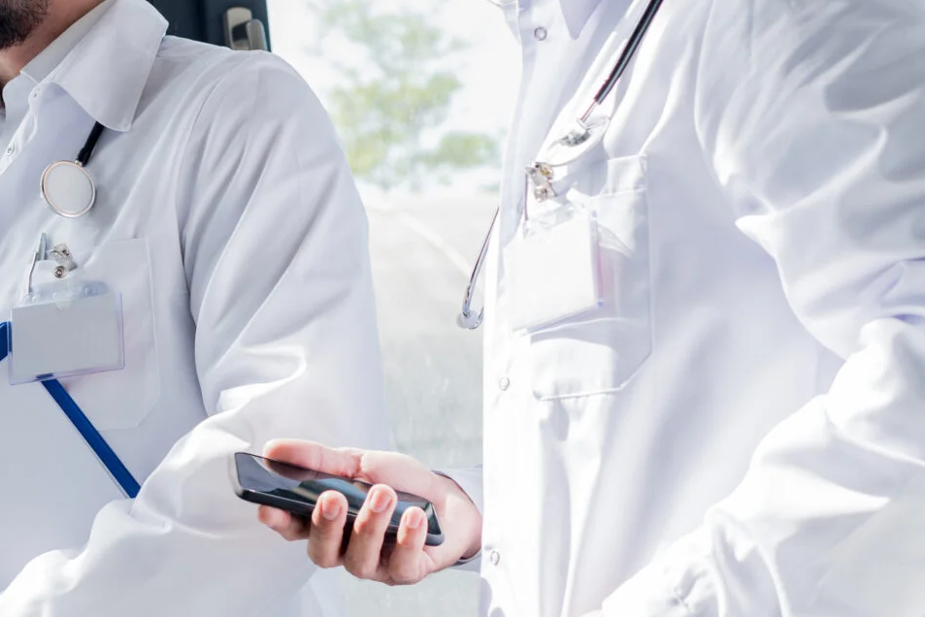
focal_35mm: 94
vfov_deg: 14.5
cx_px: -123
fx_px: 2416
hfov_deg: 20.5
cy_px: 221
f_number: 4
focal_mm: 35
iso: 125
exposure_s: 1/160
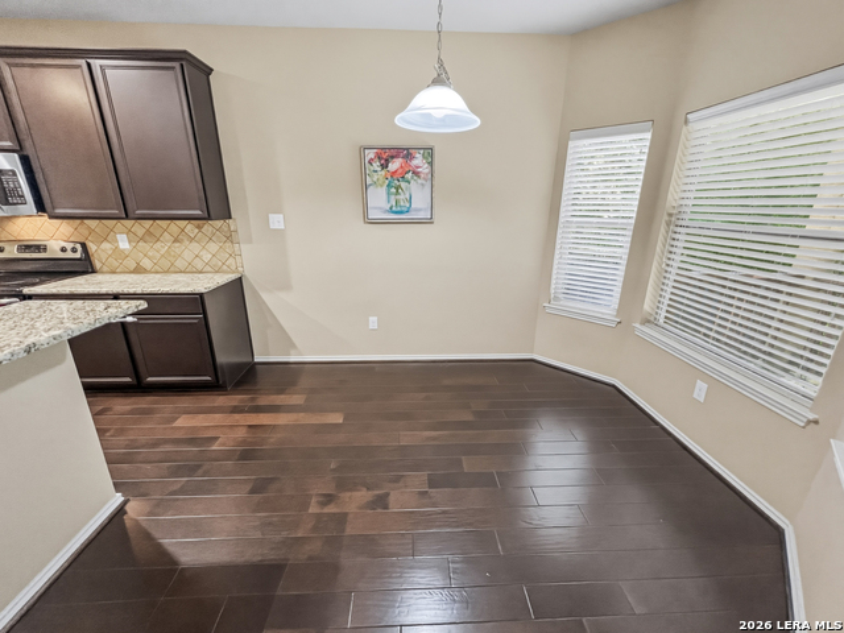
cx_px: 422
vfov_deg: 89.9
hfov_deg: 106.2
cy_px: 316
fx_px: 317
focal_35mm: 13
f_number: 1.8
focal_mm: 1.6
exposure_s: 1/60
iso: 400
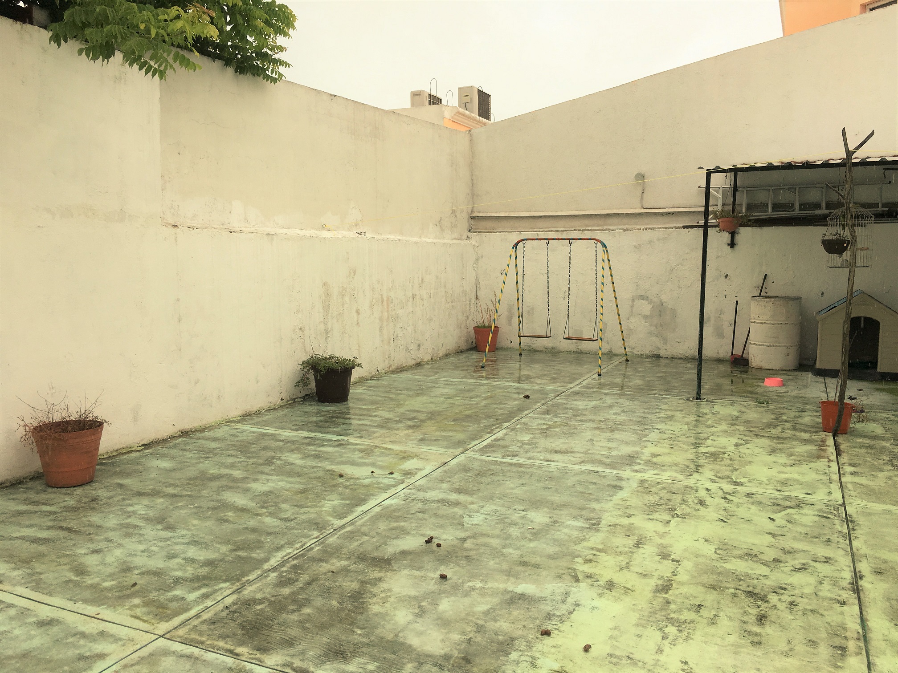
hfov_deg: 61.7
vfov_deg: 48.2
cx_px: 449
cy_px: 336
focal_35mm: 29
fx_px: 752
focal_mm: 4.15
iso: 25
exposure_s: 1/646
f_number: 2.2
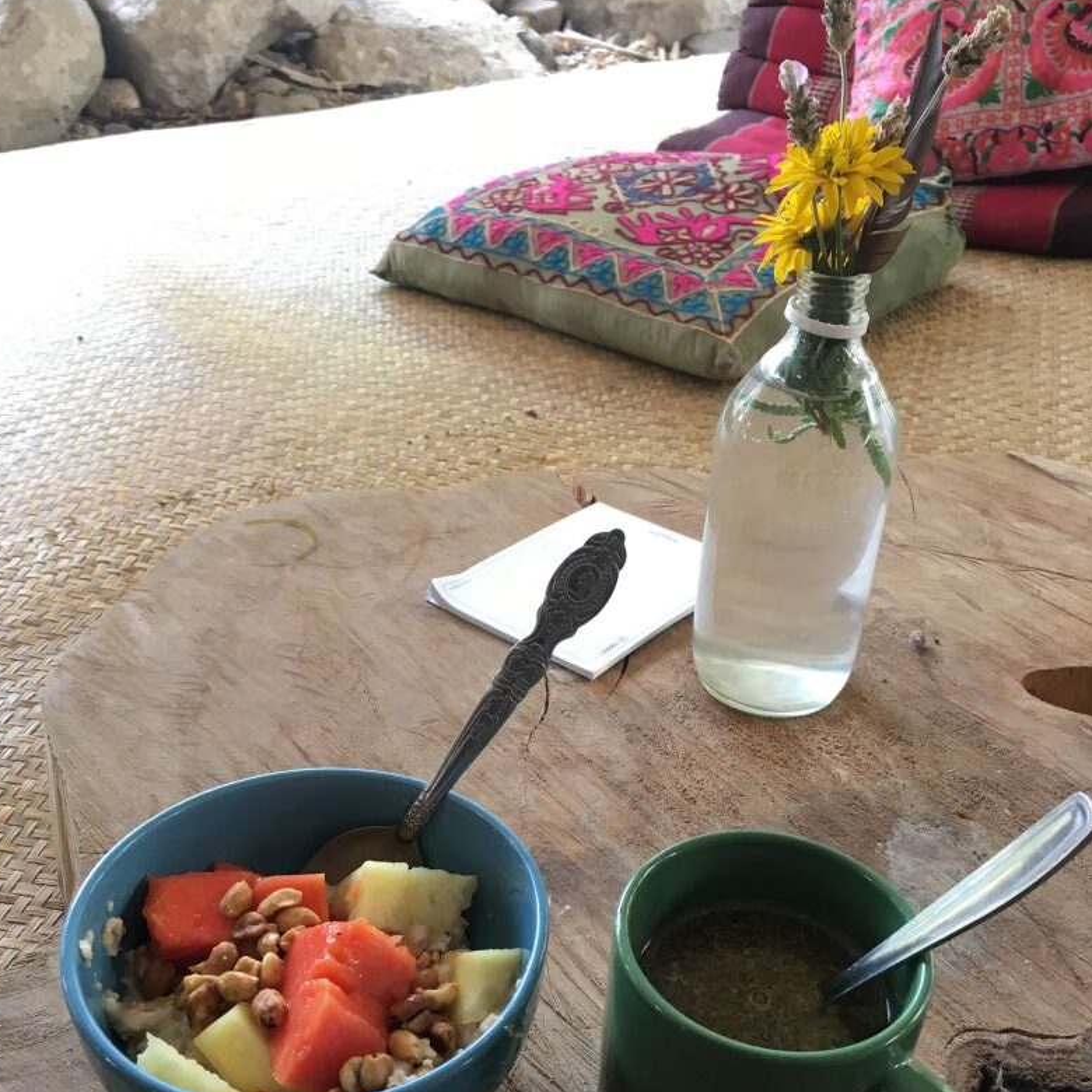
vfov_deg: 46.5
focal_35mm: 35
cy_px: 730
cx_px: 538
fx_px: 1249
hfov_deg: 47.2
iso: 50
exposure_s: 1/30
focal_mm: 4.15
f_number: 2.2
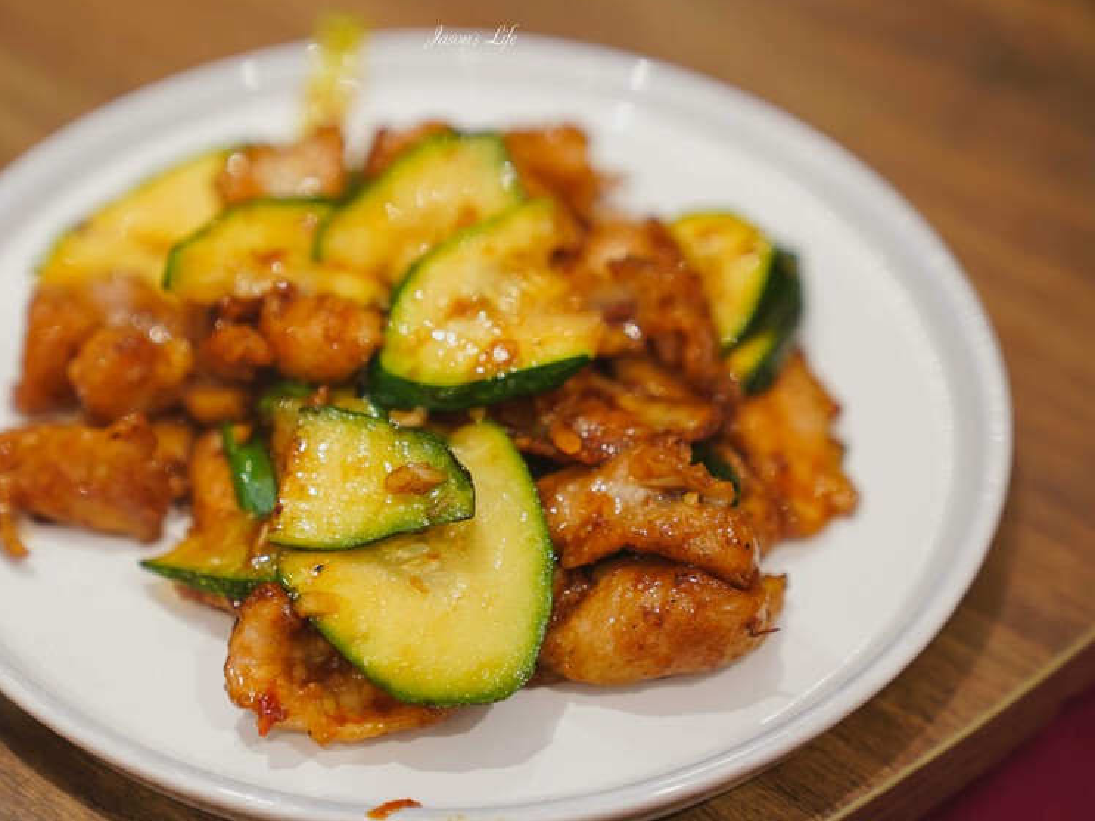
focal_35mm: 77
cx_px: 472
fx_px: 2435
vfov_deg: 19.1
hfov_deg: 25.3
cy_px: 413
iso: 1250
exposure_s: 1/80
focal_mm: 70
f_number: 2.8
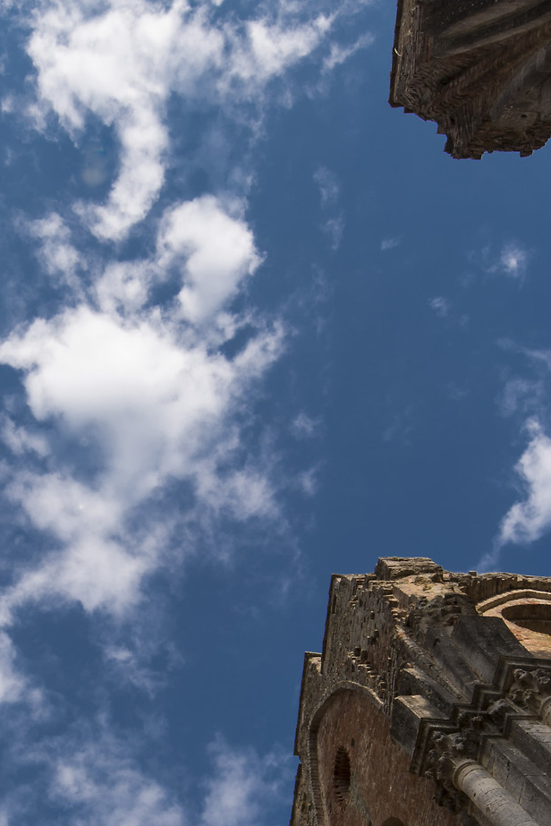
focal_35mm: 39
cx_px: 62
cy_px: 651
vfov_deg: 47.1
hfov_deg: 32.6
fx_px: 895
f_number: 20
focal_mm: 15
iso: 100
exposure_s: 1/40
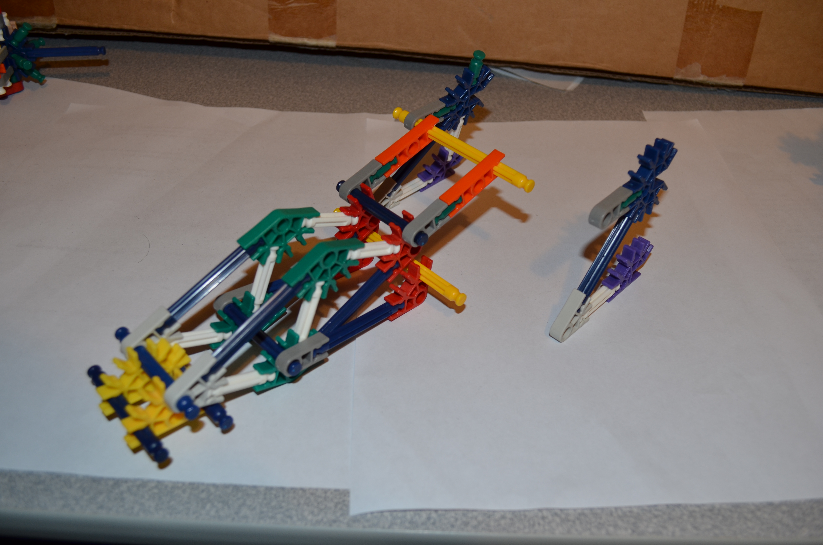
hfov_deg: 57.3
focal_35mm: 33
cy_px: 272
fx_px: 753
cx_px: 412
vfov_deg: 39.8
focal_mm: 22
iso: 200
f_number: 5.6
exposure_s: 1/30
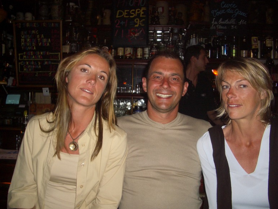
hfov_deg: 51.4
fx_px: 289
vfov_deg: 39.6
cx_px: 139
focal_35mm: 36
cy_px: 107
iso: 100
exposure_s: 1/60
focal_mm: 5.8
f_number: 2.6
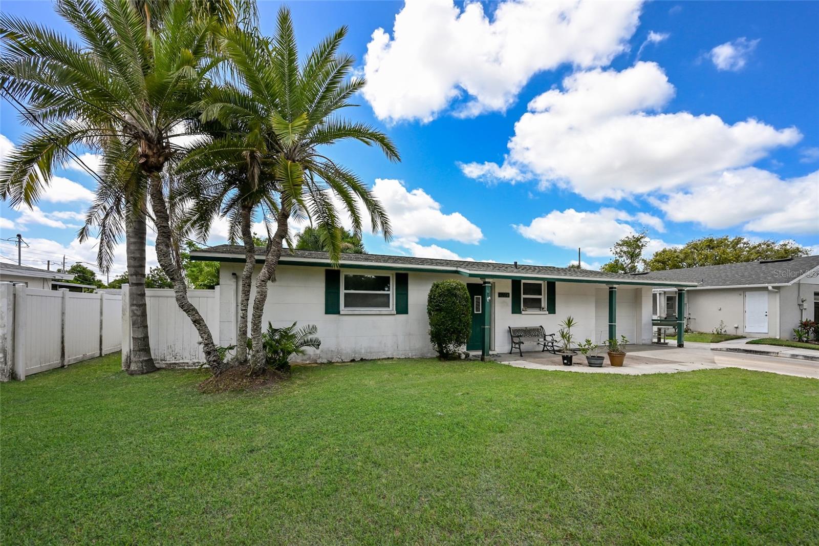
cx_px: 410
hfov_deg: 104.3
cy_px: 273
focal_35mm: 14
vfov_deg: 81.2
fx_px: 318
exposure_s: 1/1600
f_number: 8
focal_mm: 14
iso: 800
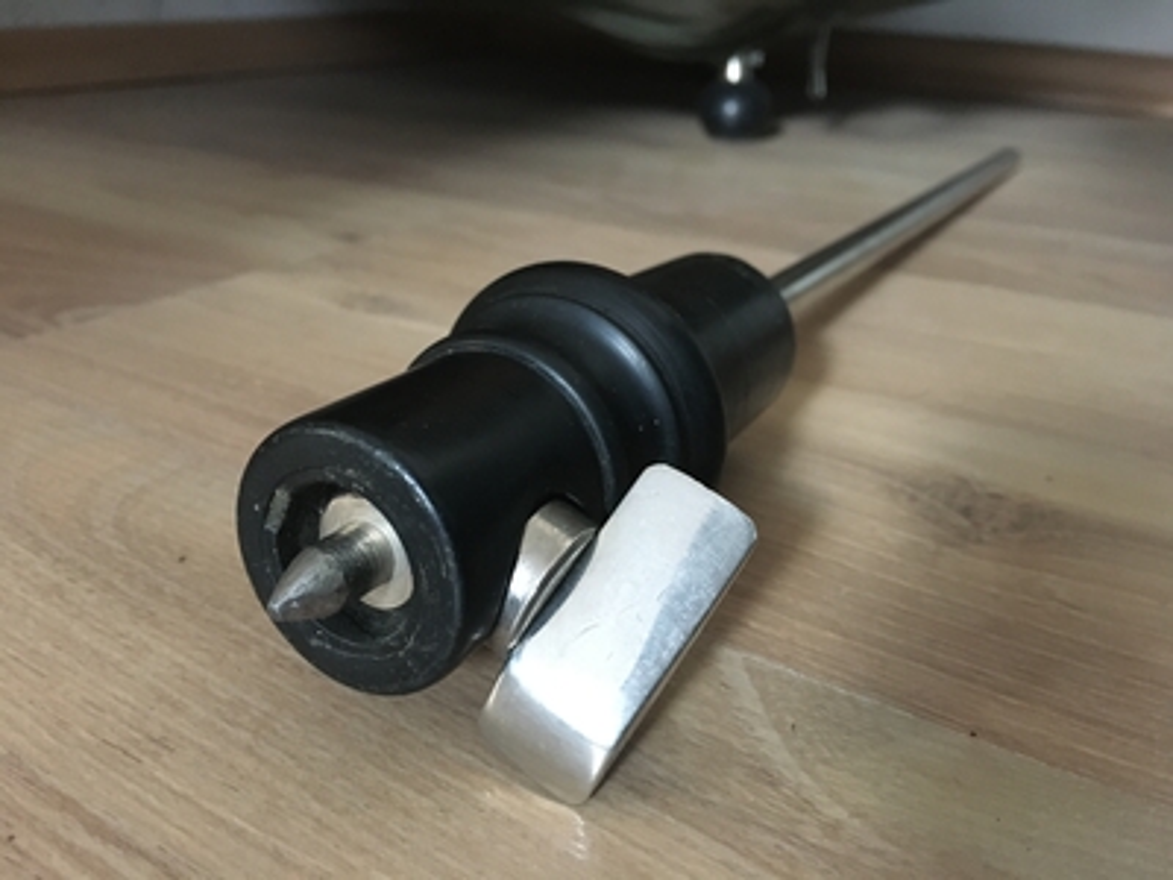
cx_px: 586
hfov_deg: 61.7
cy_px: 440
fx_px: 983
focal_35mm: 29
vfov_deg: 48.2
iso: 640
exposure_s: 1/17
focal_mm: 4.15
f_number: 2.2
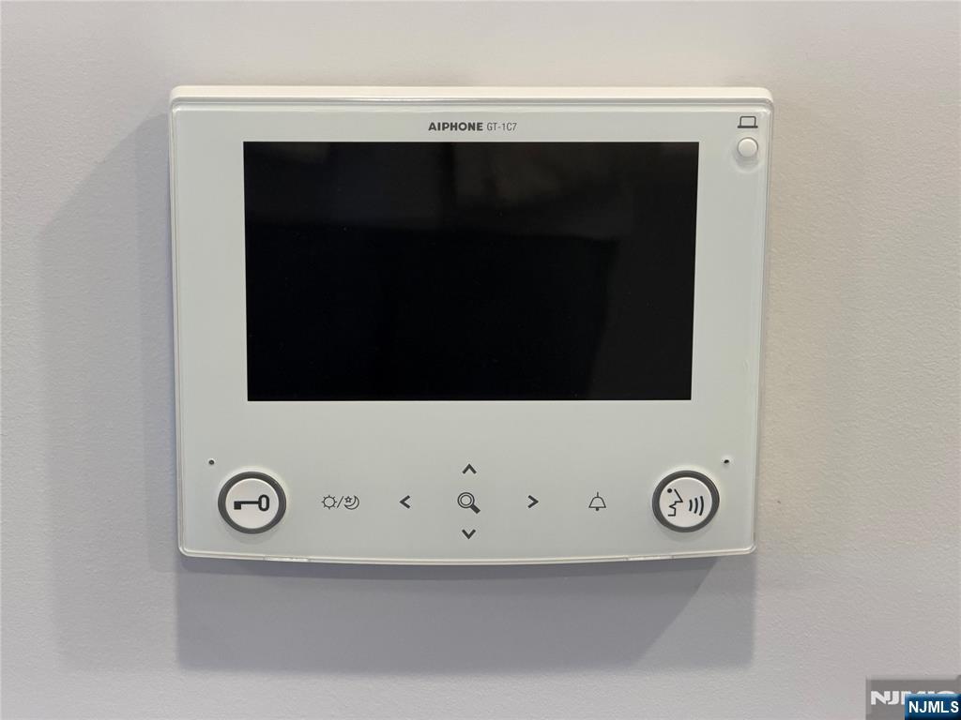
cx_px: 480
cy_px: 360
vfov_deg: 14.8
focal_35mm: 100
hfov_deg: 19.6
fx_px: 2776
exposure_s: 1/60
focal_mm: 16.89
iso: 320
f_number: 2.8
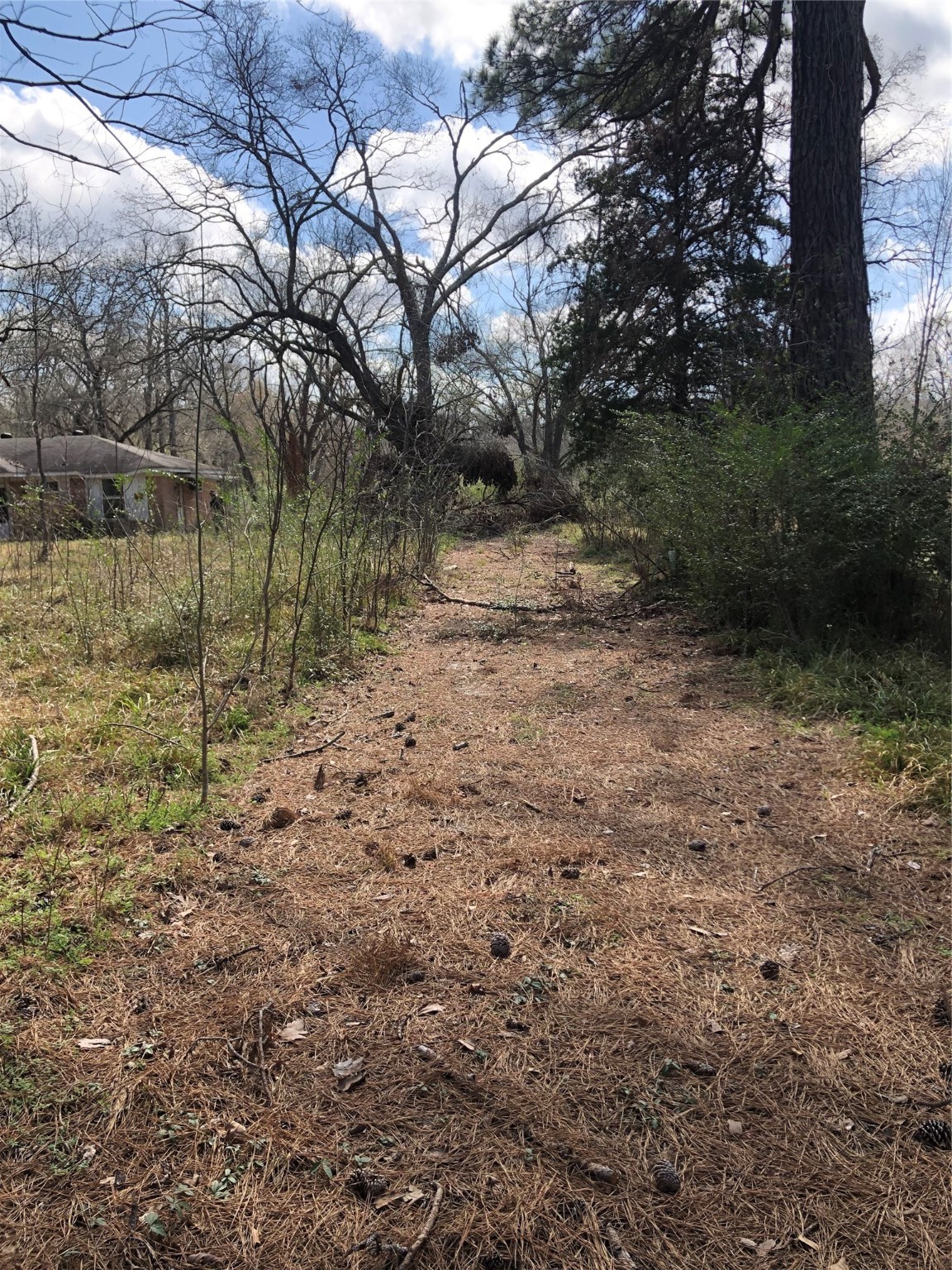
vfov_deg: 63.4
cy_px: 635
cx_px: 476
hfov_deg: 49.7
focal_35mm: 28
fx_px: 1027
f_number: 1.8
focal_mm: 4
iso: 20
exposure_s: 1/810
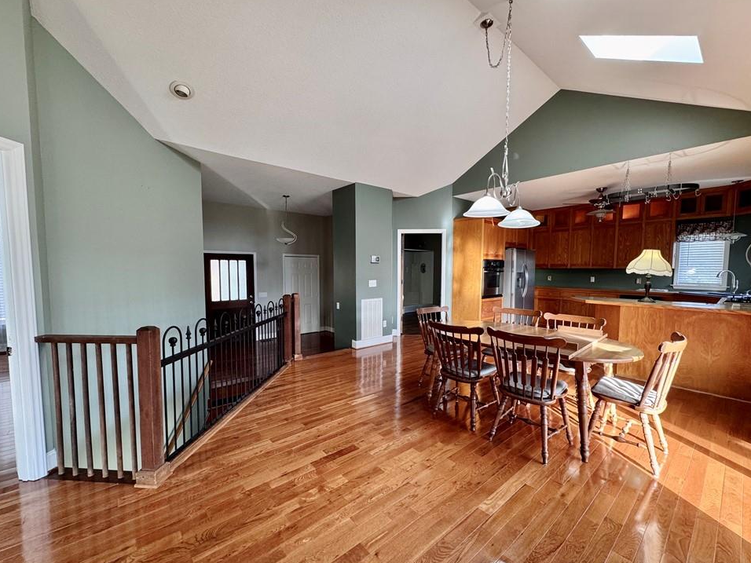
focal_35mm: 15
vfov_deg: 81.7
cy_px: 292
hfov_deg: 98.2
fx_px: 325
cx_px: 380
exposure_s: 1/60
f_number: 2.2
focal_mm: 2.22
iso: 200
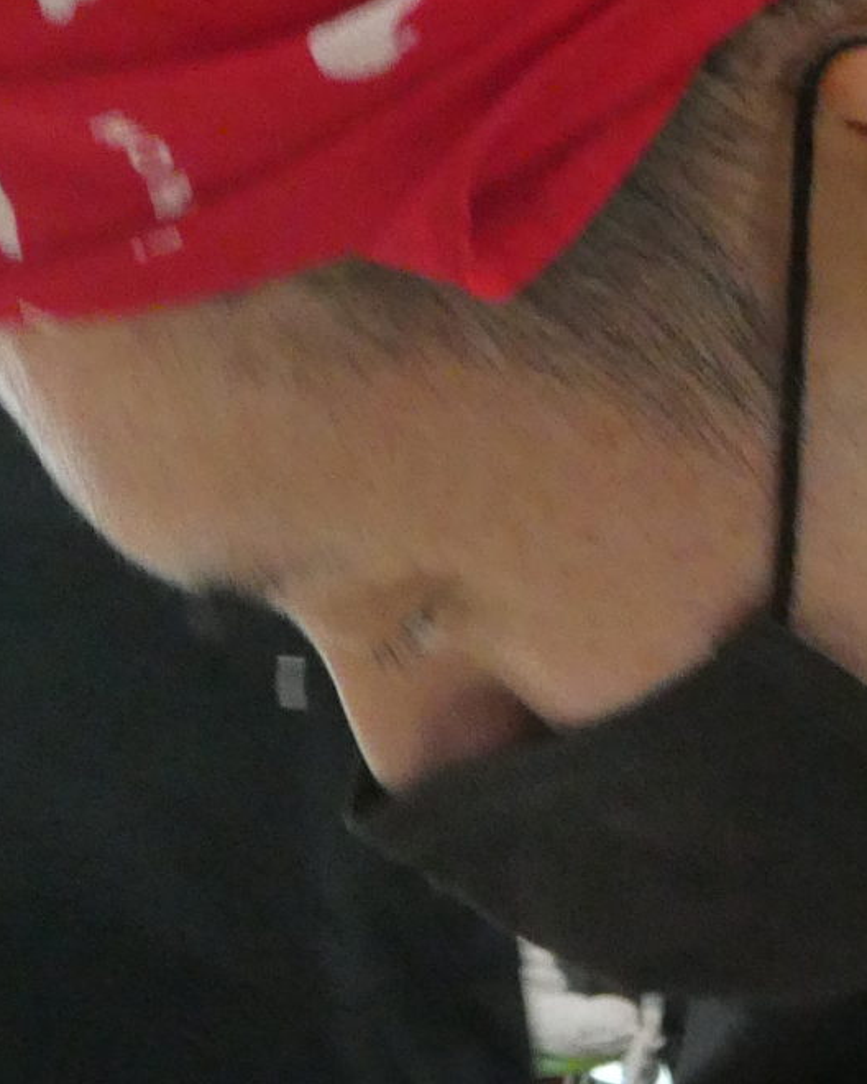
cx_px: 778
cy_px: 887
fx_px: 3400
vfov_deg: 17.9
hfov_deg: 14.4
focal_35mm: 106
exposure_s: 1/80
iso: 500
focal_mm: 5
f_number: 3.5
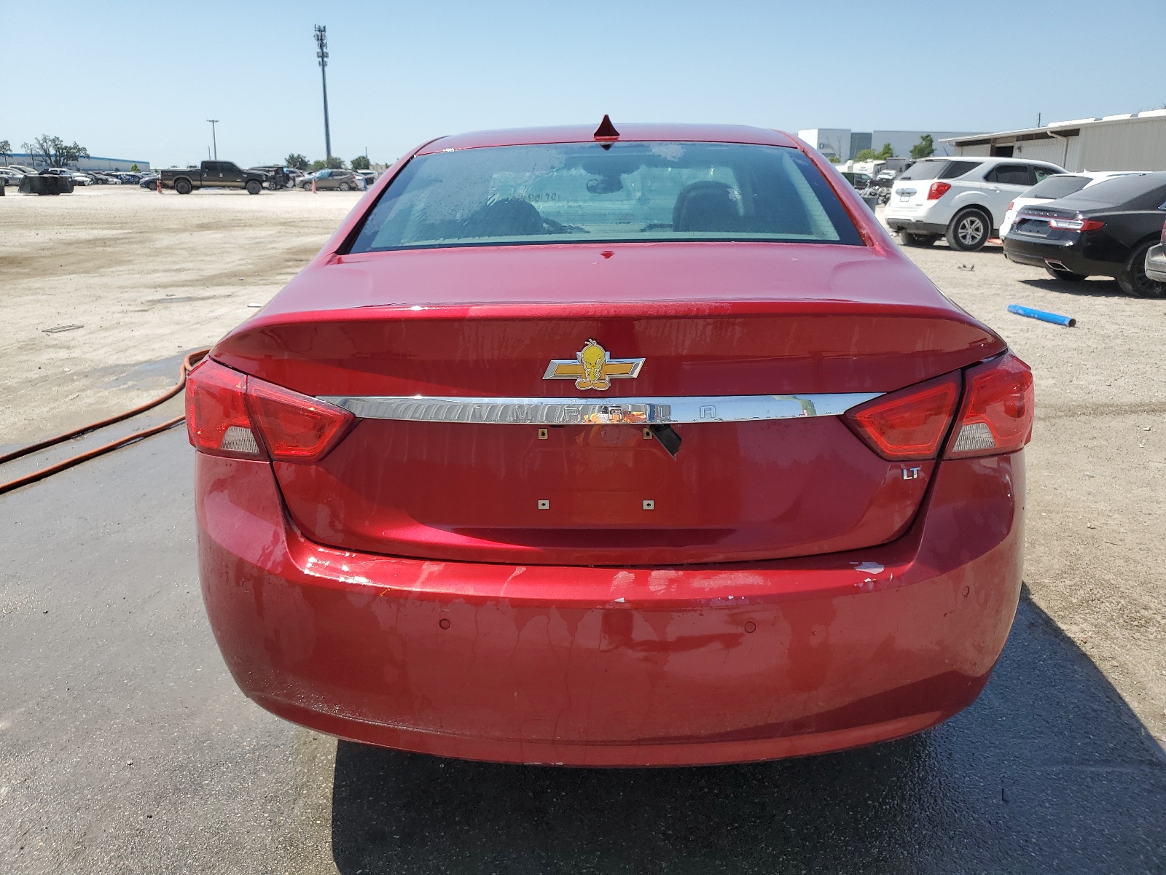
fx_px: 876
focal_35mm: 26
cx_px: 583
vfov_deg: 53.1
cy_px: 438
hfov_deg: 67.3
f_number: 1.5
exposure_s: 1/3333
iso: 50
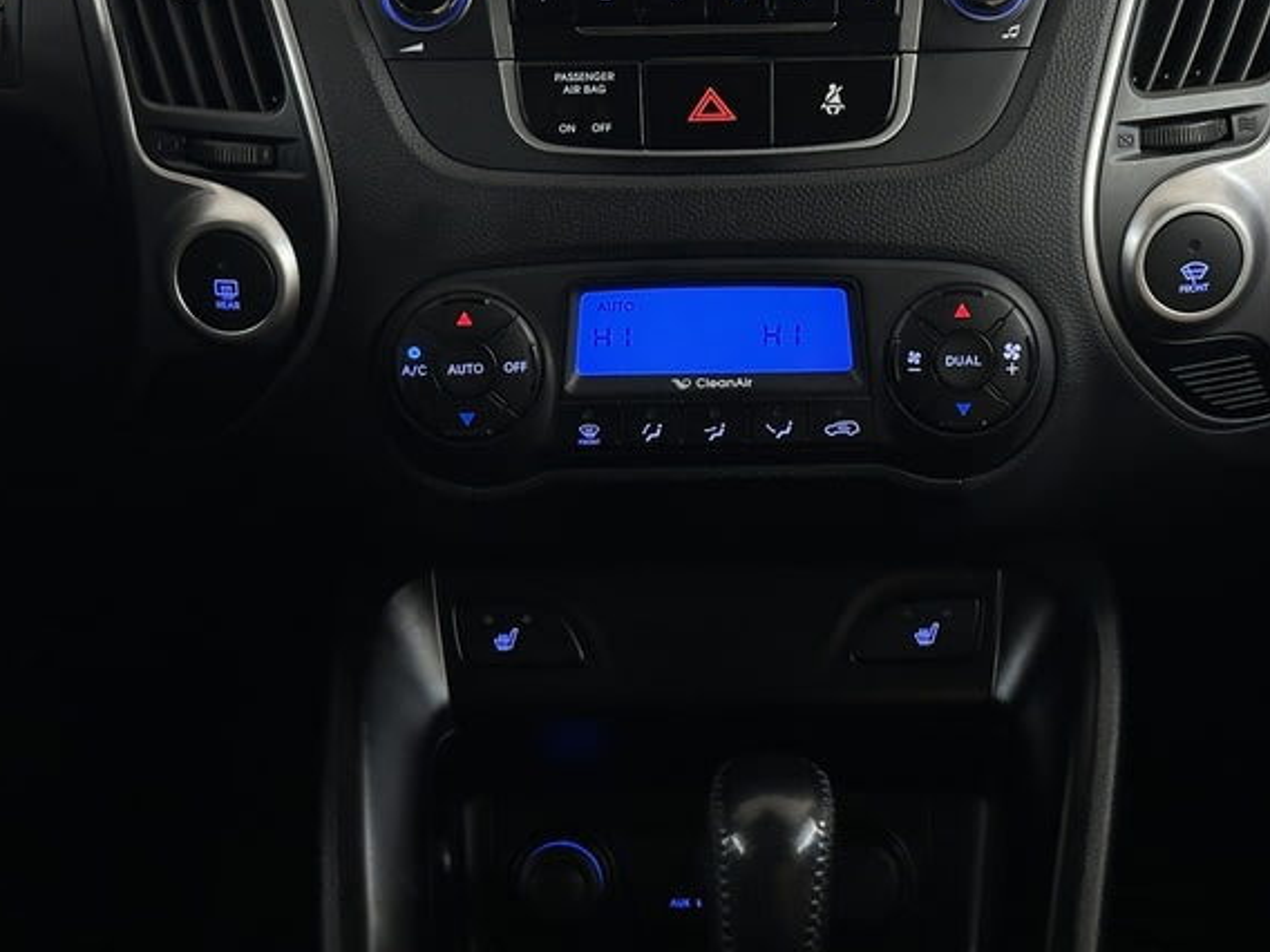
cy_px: 278
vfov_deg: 19.3
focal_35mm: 76
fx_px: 2788
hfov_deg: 25.6
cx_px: 709
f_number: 1.78
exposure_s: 1/50
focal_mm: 6.86
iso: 160
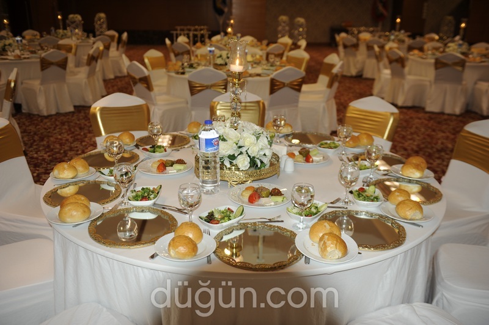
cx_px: 244
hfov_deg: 54.5
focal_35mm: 35
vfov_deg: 37.8
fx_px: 475
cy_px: 162
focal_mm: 35
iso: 200
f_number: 2.8
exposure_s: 1/60
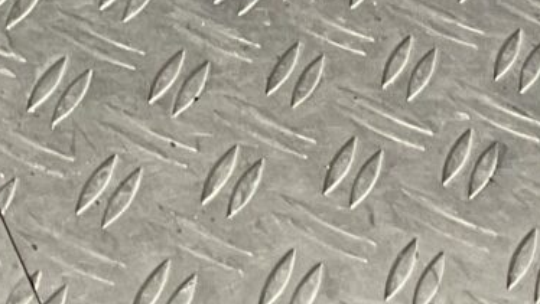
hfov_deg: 9.7
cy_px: -722
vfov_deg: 5.2
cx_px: -250
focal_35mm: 216
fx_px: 3095
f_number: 1.8
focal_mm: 3
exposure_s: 1/50
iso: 80
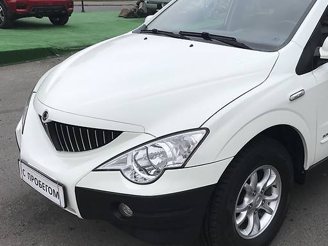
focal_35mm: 44
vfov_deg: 32.9
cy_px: 113
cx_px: 231
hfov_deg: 42.1
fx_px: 417
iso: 20
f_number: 1.8
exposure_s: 1/929
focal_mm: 4
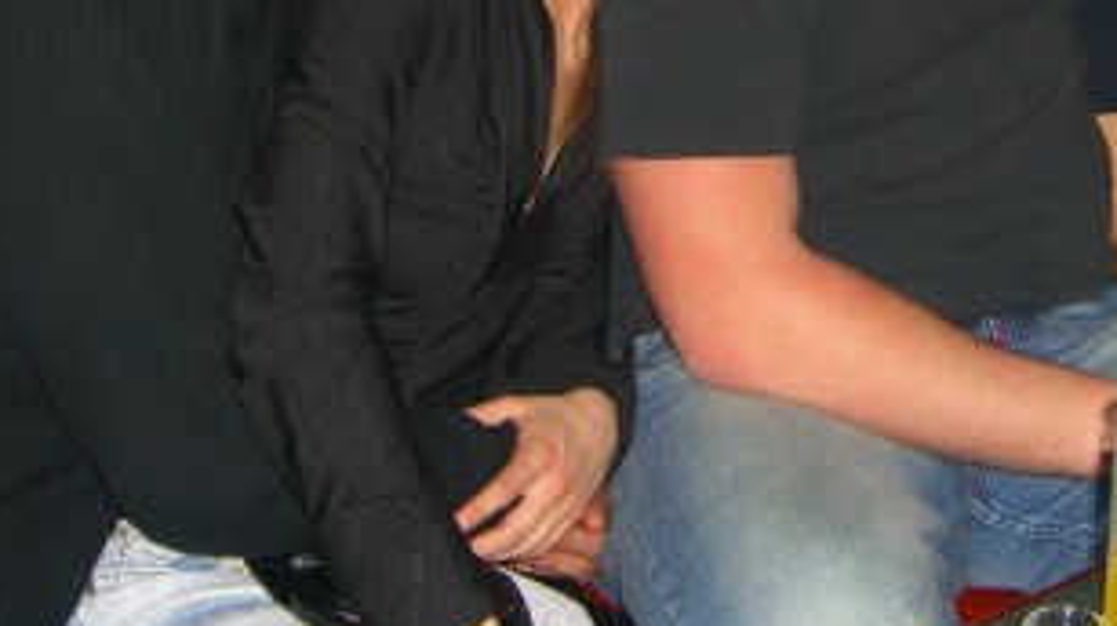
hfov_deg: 26.0
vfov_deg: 14.5
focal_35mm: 81
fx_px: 2397
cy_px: -84
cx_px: 782
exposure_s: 1/60
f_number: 2.8
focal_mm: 7.9
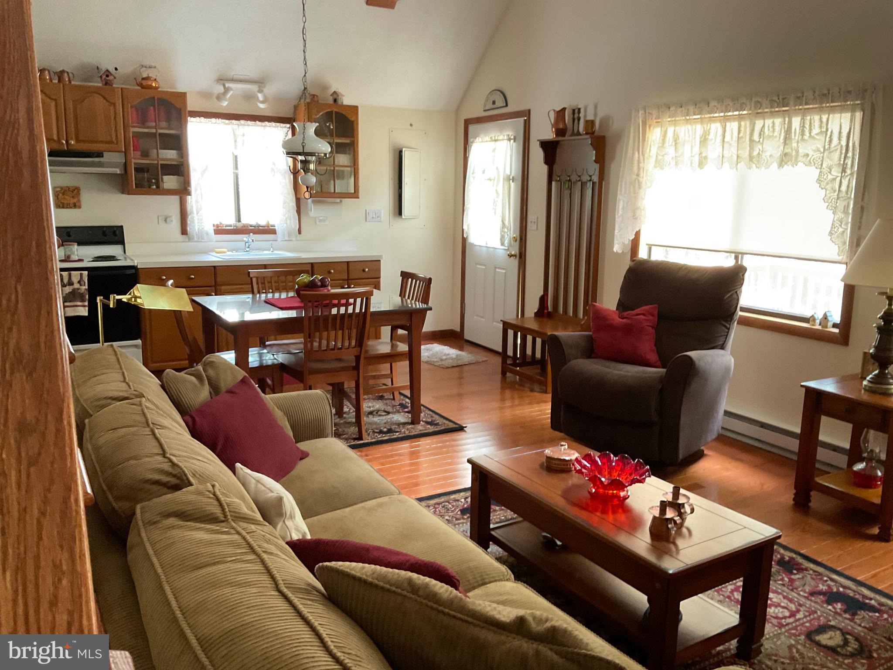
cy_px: 335
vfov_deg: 48.2
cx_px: 446
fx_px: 748
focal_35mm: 29
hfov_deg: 61.7
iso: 500
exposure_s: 1/30
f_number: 1.8
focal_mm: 3
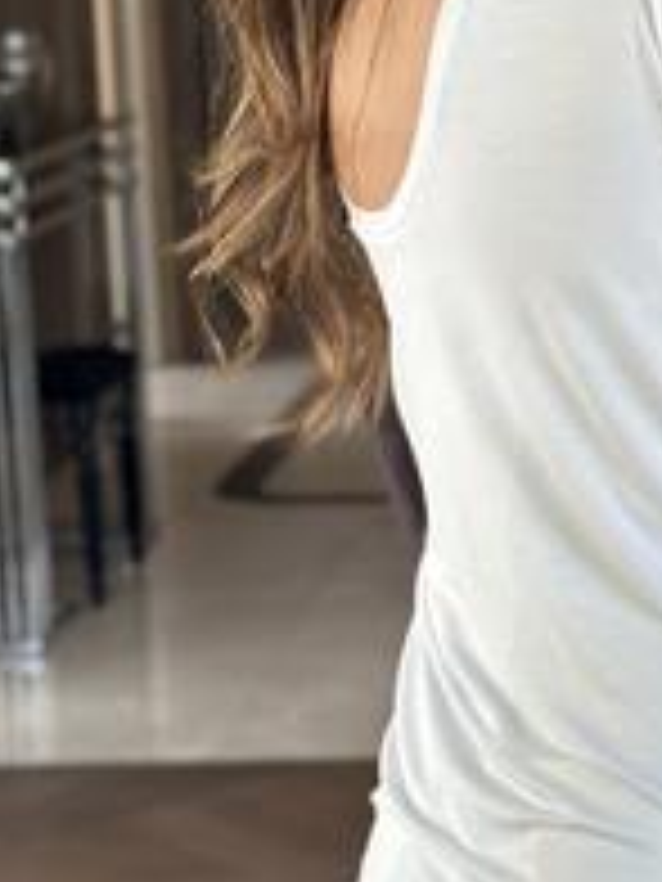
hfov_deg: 11.8
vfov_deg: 15.9
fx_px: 3162
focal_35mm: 124
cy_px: 297
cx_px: 685
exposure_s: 1/75
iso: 100
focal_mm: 6.86
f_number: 1.78
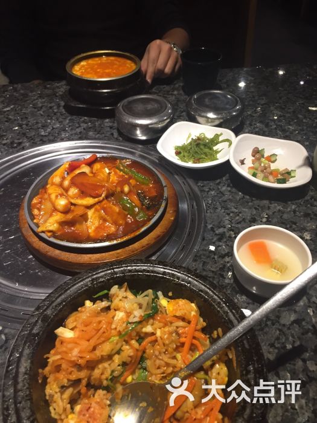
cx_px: 158
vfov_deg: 61.7
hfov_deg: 48.2
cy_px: 212
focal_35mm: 29
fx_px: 354
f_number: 2.2
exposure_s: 1/33
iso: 125
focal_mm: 4.15
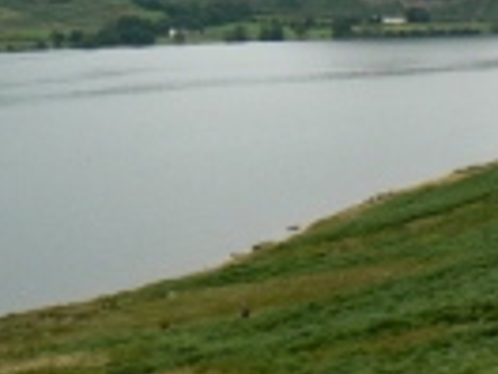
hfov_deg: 16.5
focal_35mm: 118
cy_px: 204
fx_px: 1698
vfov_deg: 12.6
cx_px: 430
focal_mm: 6
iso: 80
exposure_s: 1/200
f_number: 5.6
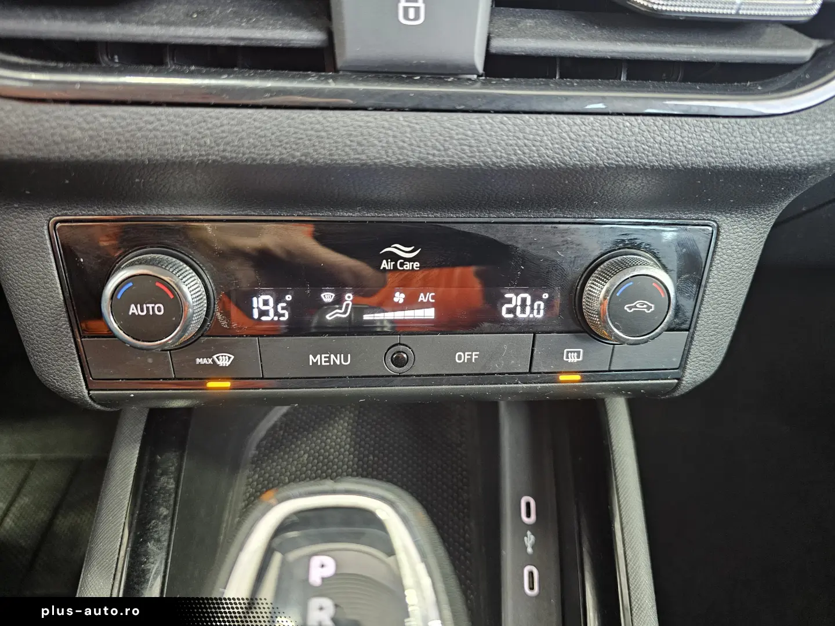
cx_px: 418
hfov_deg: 73.9
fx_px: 555
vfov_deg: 58.9
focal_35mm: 23
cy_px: 313
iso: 640
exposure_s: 1/28.4
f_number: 1.7
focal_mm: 6.3
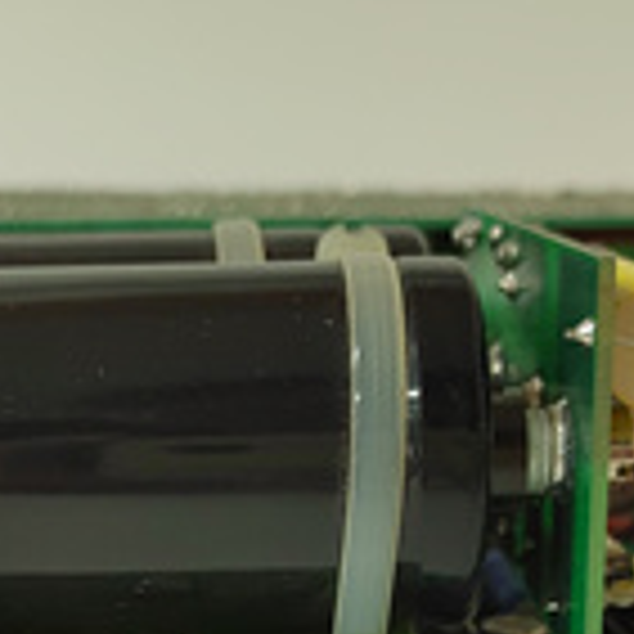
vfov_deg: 22.9
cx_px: 256
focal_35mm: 72
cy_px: 650
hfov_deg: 24.0
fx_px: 1492
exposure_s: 1/100
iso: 2344
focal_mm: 5.52
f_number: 1.9
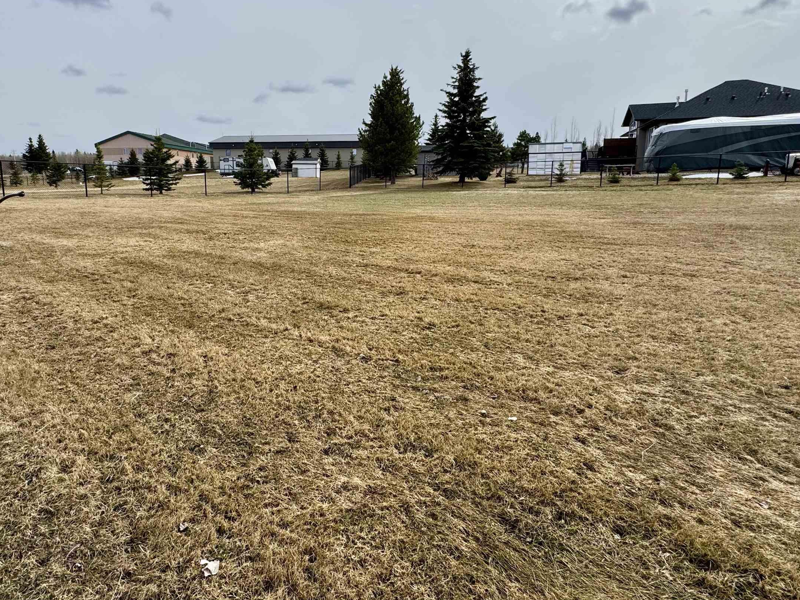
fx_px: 462
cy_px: 247
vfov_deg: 65.5
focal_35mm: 20
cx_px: 350
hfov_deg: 81.4
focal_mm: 2.22
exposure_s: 1/1672
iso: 40
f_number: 2.2
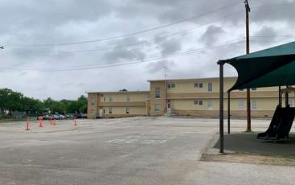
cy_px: 113
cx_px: 136
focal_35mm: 30
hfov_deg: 62.8
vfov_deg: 41.7
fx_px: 241
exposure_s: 1/1111
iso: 25
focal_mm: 4.25
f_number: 1.8
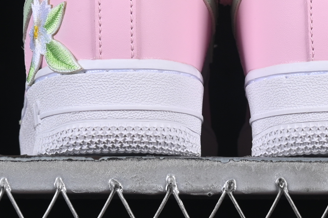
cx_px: 216
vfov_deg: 5.9
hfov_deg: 8.9
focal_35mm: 230
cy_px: -51
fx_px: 2095
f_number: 8
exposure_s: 1/80
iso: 160
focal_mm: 50
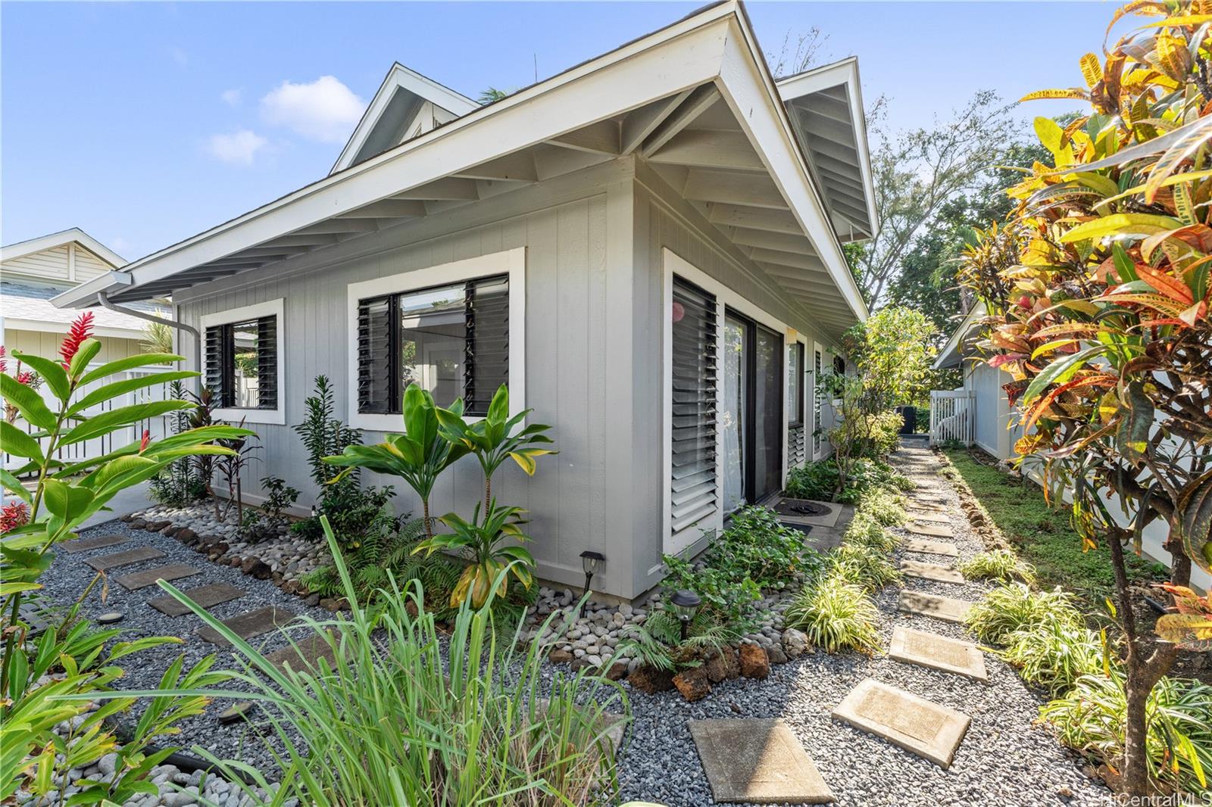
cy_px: 404
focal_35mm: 14
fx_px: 471
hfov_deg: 104.3
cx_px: 606
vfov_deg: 81.2
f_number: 9
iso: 400
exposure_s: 1/200
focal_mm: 14
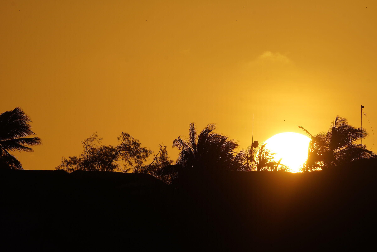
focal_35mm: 705
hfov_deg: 2.9
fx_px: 7382
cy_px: 126
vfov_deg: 2.0
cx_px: 188
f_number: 14
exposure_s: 1/1250
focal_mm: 470
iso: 160
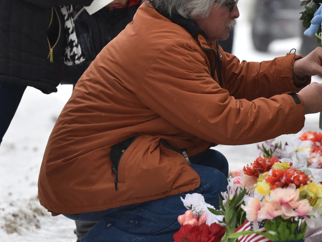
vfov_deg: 3.4
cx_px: 133
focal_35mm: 432
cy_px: 57
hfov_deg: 4.6
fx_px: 4018
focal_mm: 200
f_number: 5
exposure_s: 1/1250
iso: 1000
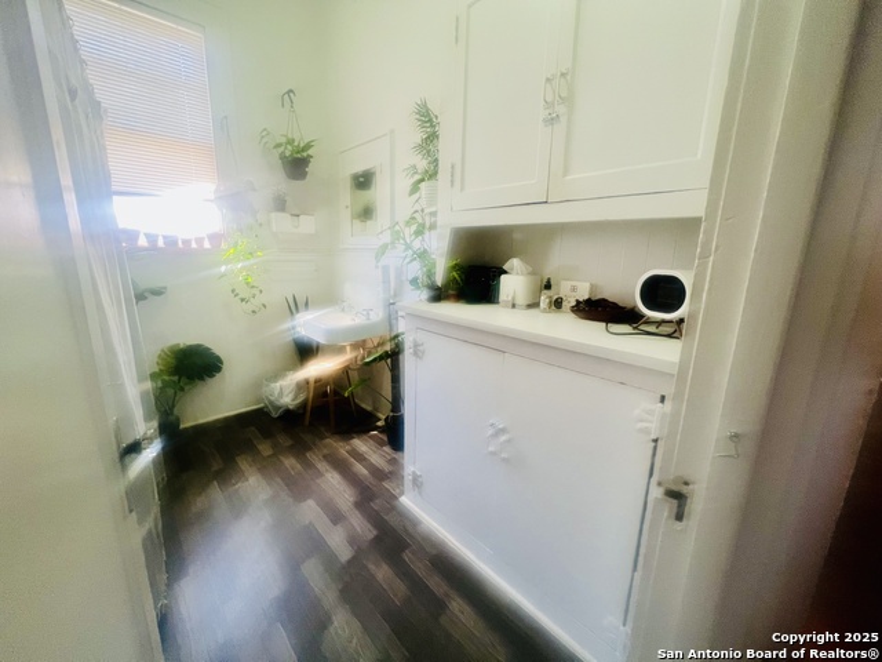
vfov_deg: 89.9
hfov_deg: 106.2
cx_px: 441
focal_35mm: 13
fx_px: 331
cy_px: 331
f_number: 1.8
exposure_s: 1/60
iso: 250
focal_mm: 1.57
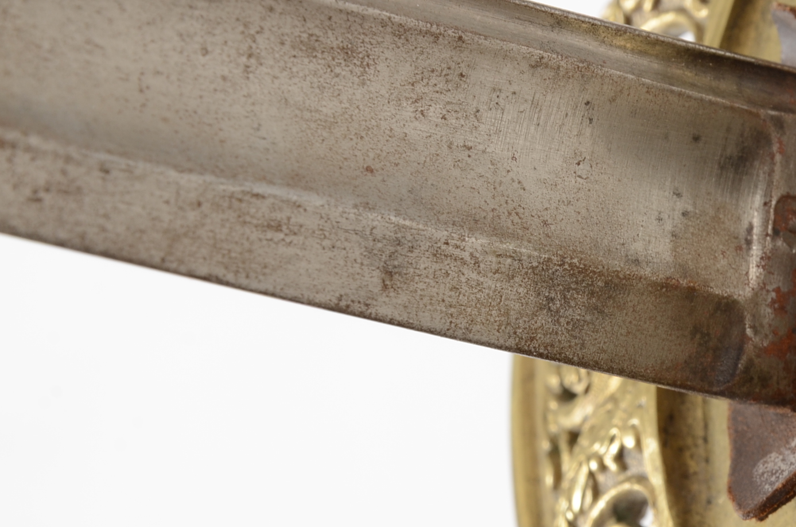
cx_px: 589
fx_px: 6174
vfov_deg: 4.9
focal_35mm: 280
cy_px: 272
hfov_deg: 7.4
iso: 200
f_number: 11
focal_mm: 105
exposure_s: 1/125
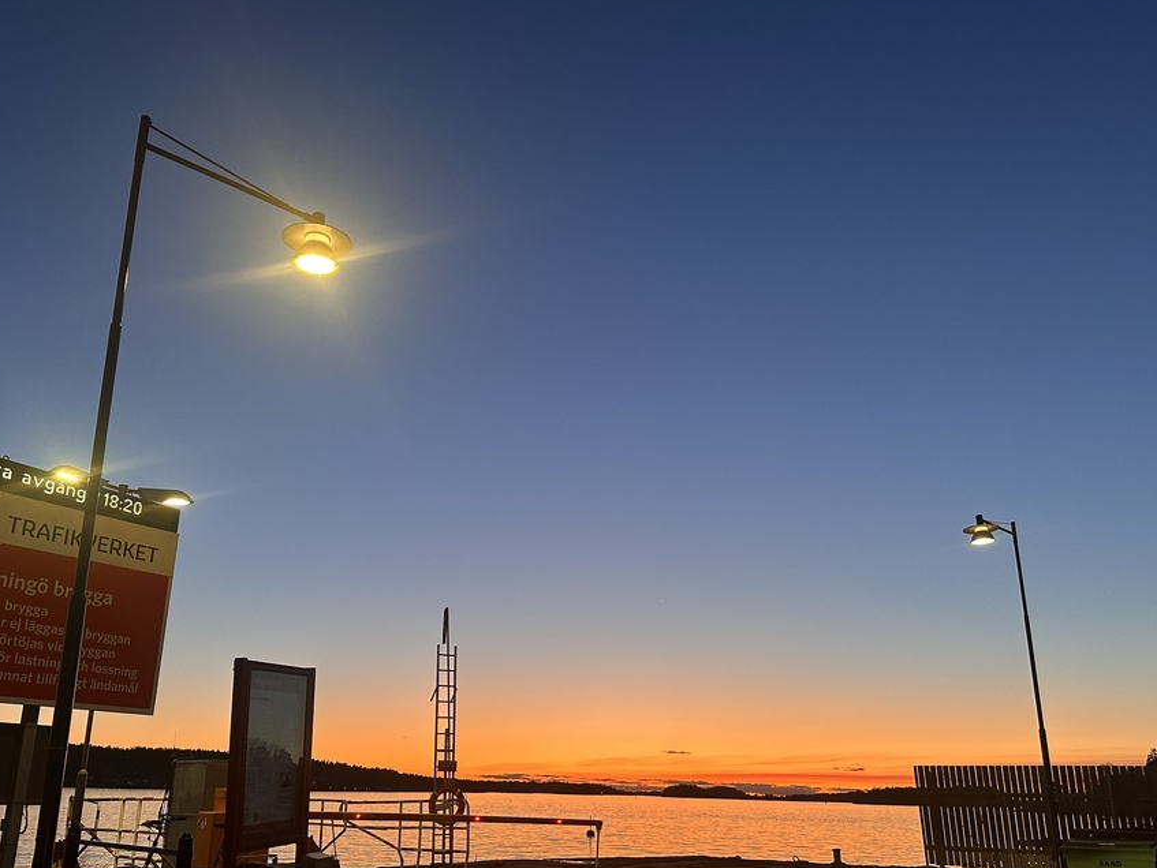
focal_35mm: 29
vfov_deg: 48.1
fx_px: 970
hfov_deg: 61.6
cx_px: 546
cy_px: 489
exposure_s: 1/89
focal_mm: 6.86
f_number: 1.78
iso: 250
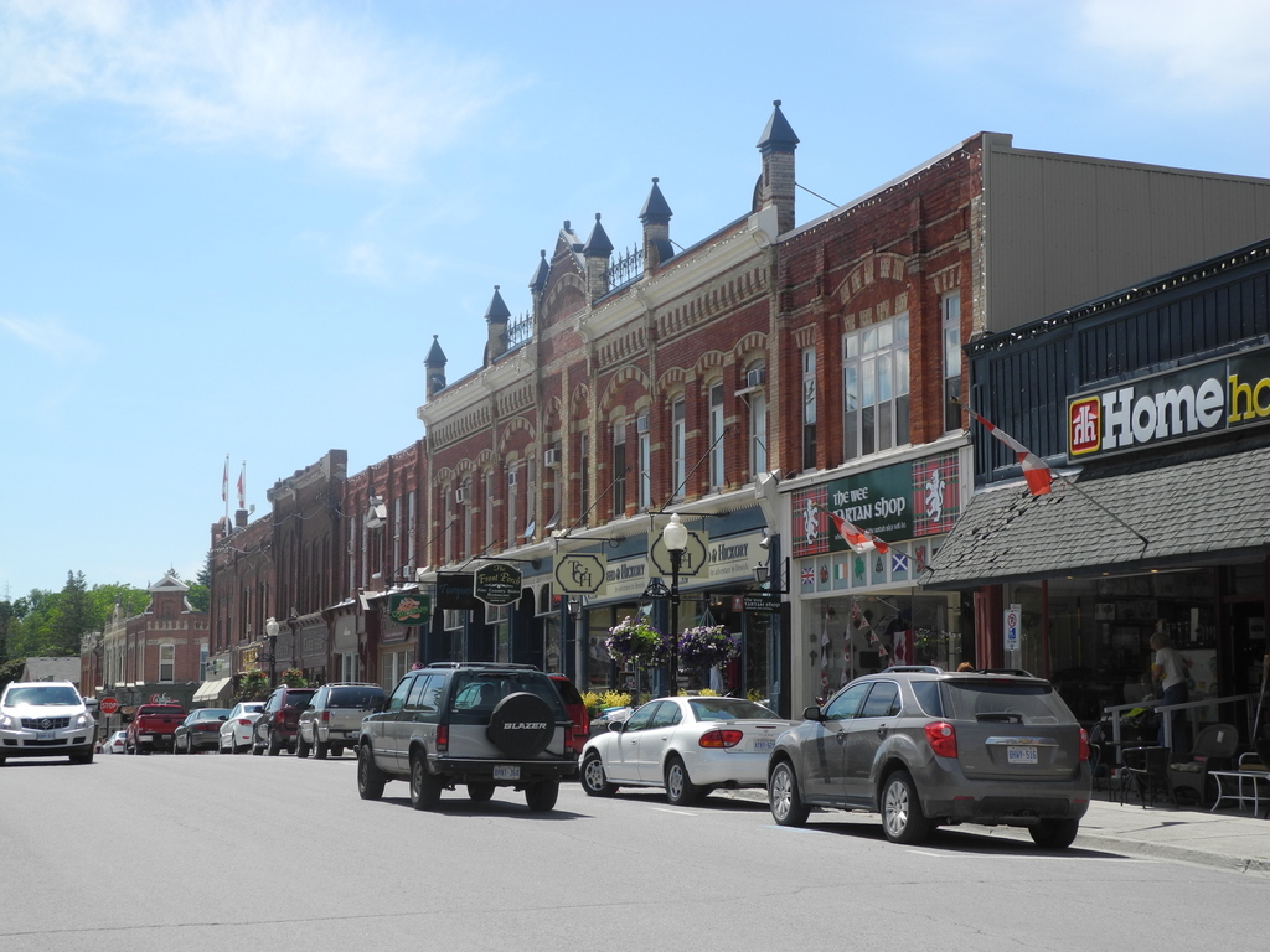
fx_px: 2238
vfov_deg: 24.0
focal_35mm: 61
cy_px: 476
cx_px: 635
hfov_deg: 31.7
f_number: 3.5
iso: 100
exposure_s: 1/1000
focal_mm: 13
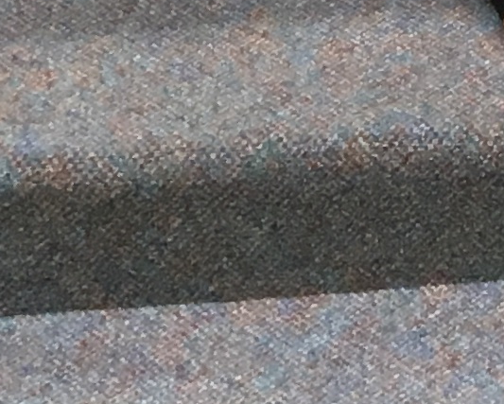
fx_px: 3194
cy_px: -991
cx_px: 1097
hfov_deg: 8.4
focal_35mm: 214
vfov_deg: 6.4
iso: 100
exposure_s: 1/30
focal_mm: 4.15
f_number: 2.2
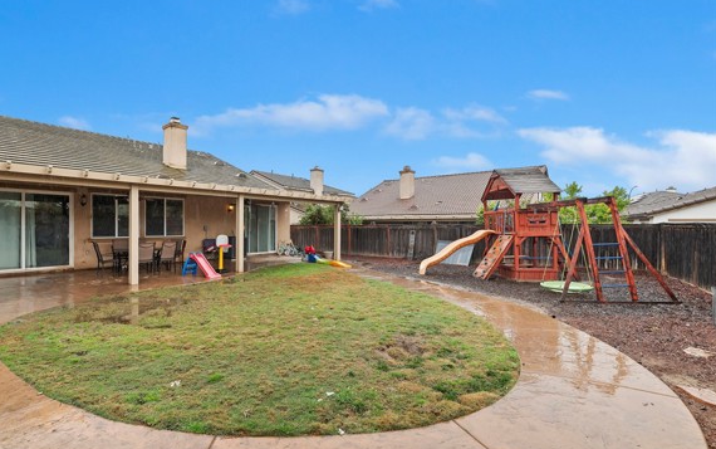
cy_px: 248
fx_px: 312
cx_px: 320
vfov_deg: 71.1
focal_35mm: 16
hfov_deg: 97.4
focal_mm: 14
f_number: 10
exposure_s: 1/200
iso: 500
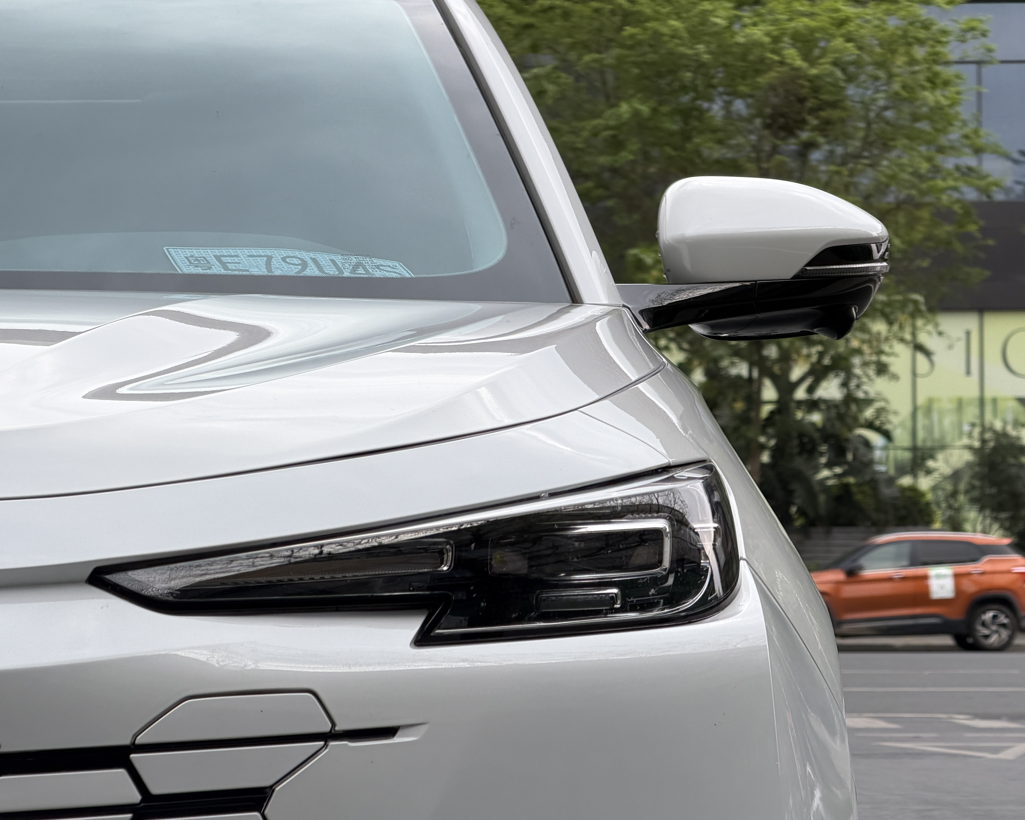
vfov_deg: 11.5
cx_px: 683
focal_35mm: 134
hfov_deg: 14.3
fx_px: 4065
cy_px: 394
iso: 50
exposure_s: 1/458
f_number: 2.8
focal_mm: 16.89
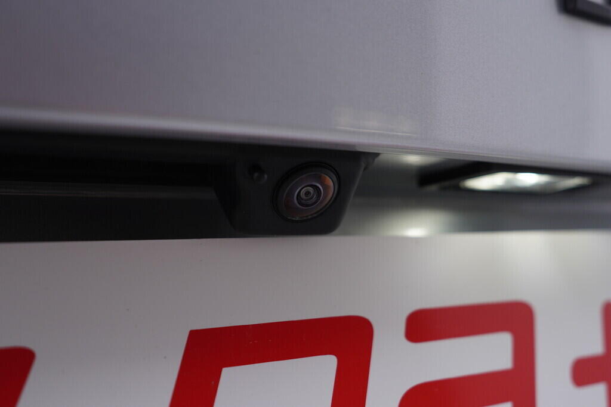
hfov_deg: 53.1
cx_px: 306
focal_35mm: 36
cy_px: 204
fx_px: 611
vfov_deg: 36.9
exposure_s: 1/60
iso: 125
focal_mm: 24
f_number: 3.5
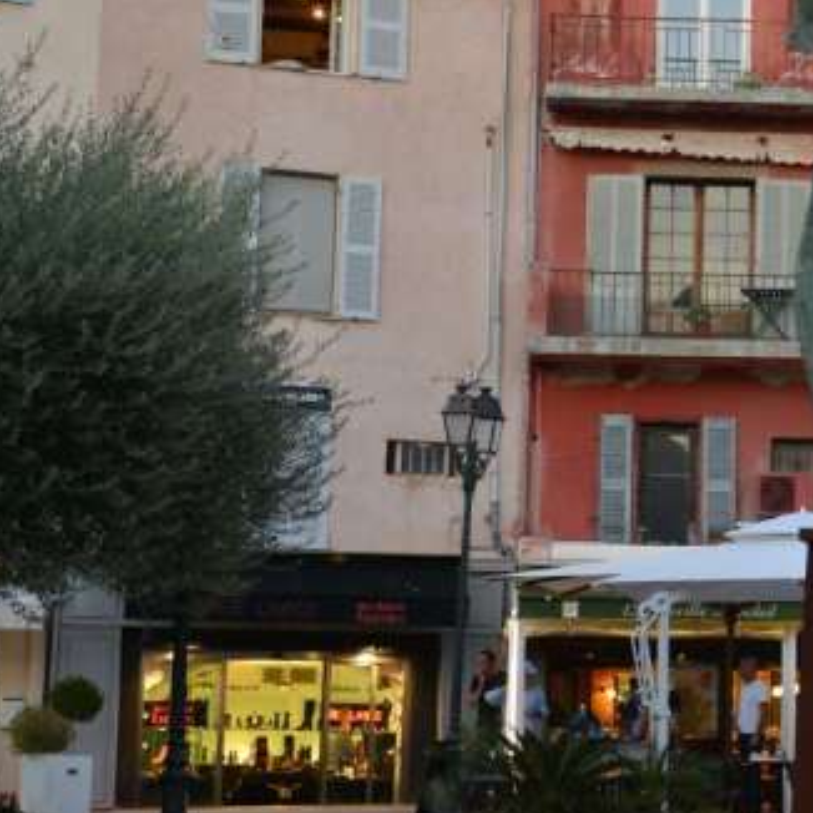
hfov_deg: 16.9
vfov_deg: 17.4
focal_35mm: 100
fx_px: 2657
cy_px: 339
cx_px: 860
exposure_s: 1/50
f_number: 2.8
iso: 900
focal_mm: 48
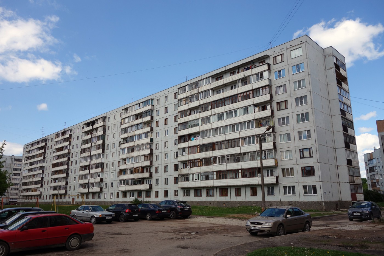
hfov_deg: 65.5
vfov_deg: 46.4
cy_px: 128
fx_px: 299
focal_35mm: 28
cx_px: 192
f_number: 5.6
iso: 125
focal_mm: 10.4
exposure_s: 1/400
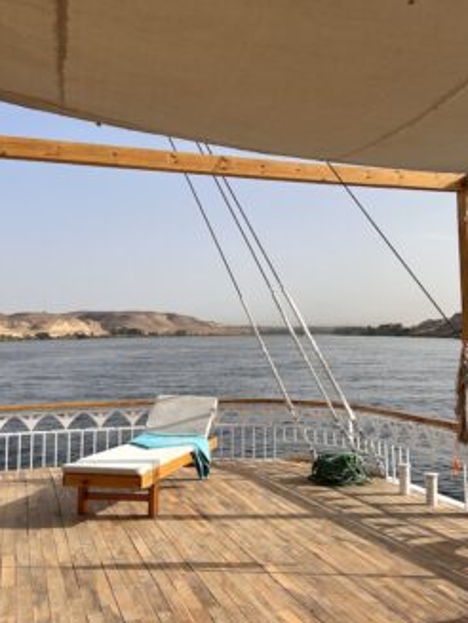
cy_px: 270
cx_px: 308
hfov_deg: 37.4
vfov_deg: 48.8
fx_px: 685
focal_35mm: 38
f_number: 1.5
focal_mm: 5.7
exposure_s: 1/4831
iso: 50
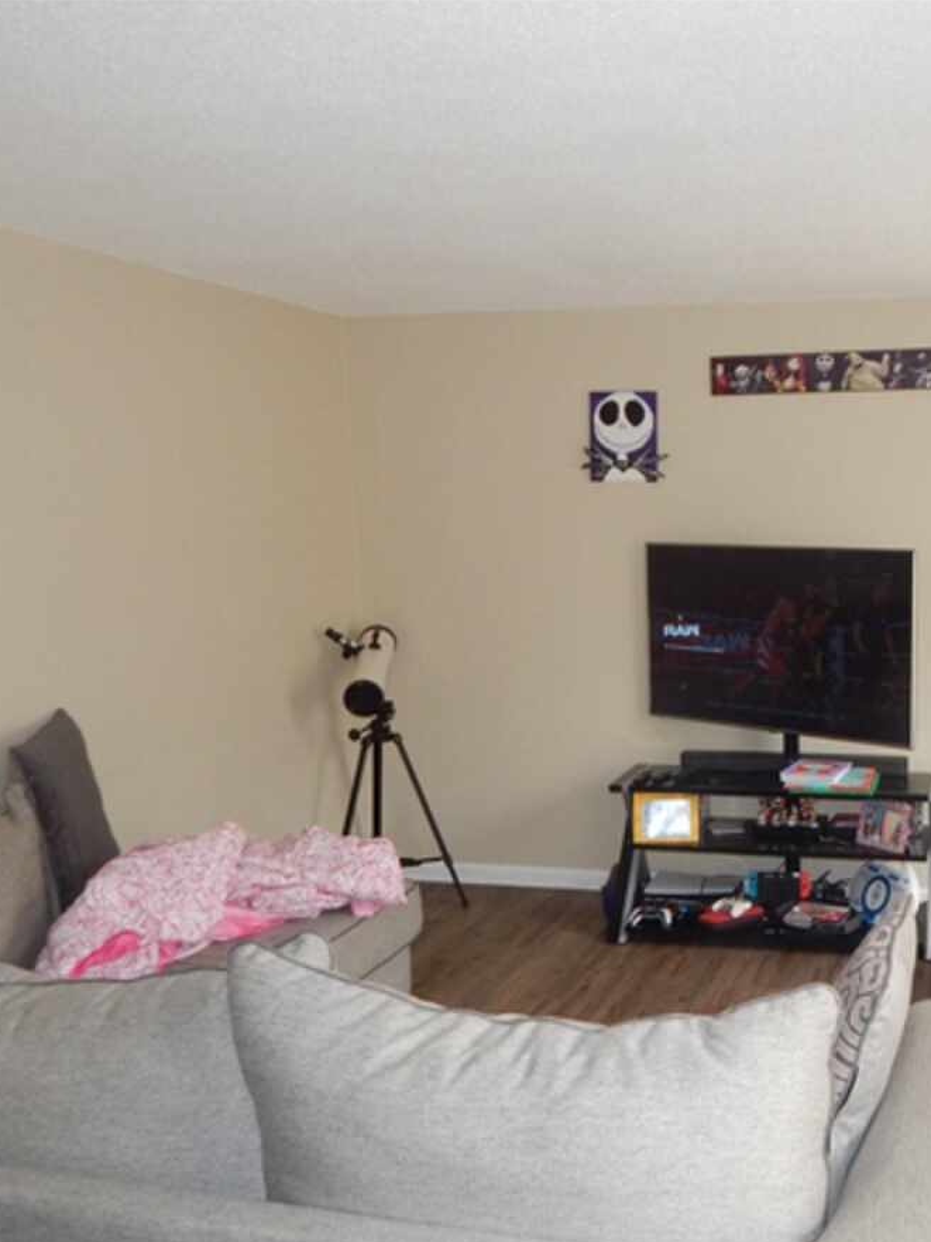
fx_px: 1148
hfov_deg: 41.7
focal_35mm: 32
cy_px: 675
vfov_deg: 56.7
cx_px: 780
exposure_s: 1/30
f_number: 3
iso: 200
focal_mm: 4
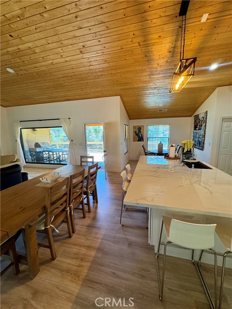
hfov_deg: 85.7
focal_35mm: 14
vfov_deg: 102.1
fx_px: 125
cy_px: 154
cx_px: 116
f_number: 2.2
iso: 200
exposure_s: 1/120
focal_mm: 2.22
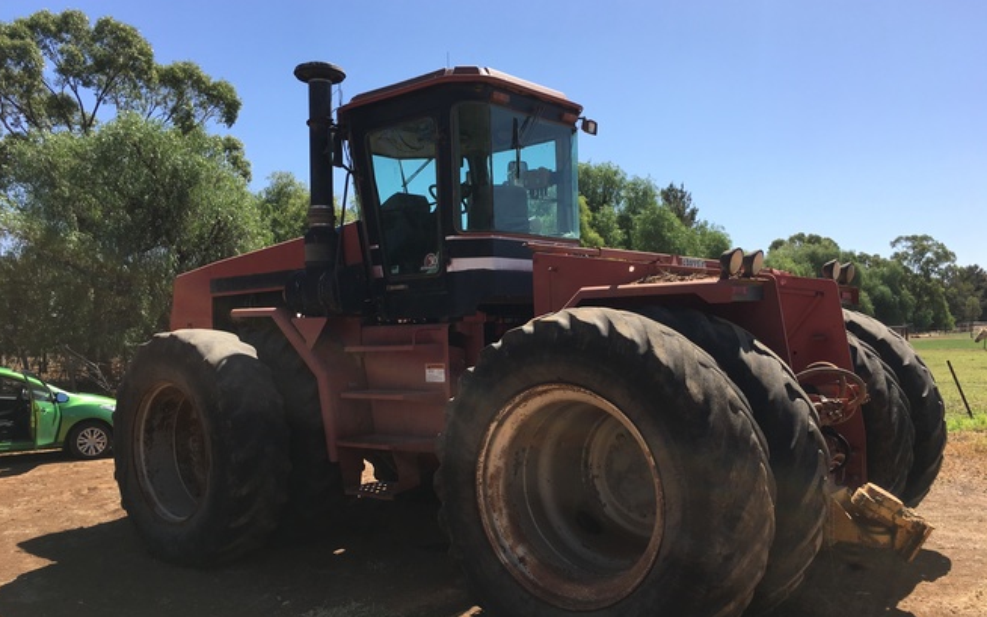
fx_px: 834
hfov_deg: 61.2
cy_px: 345
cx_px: 490
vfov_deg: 40.6
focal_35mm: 31
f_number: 2.2
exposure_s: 1/1241
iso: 25
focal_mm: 4.15
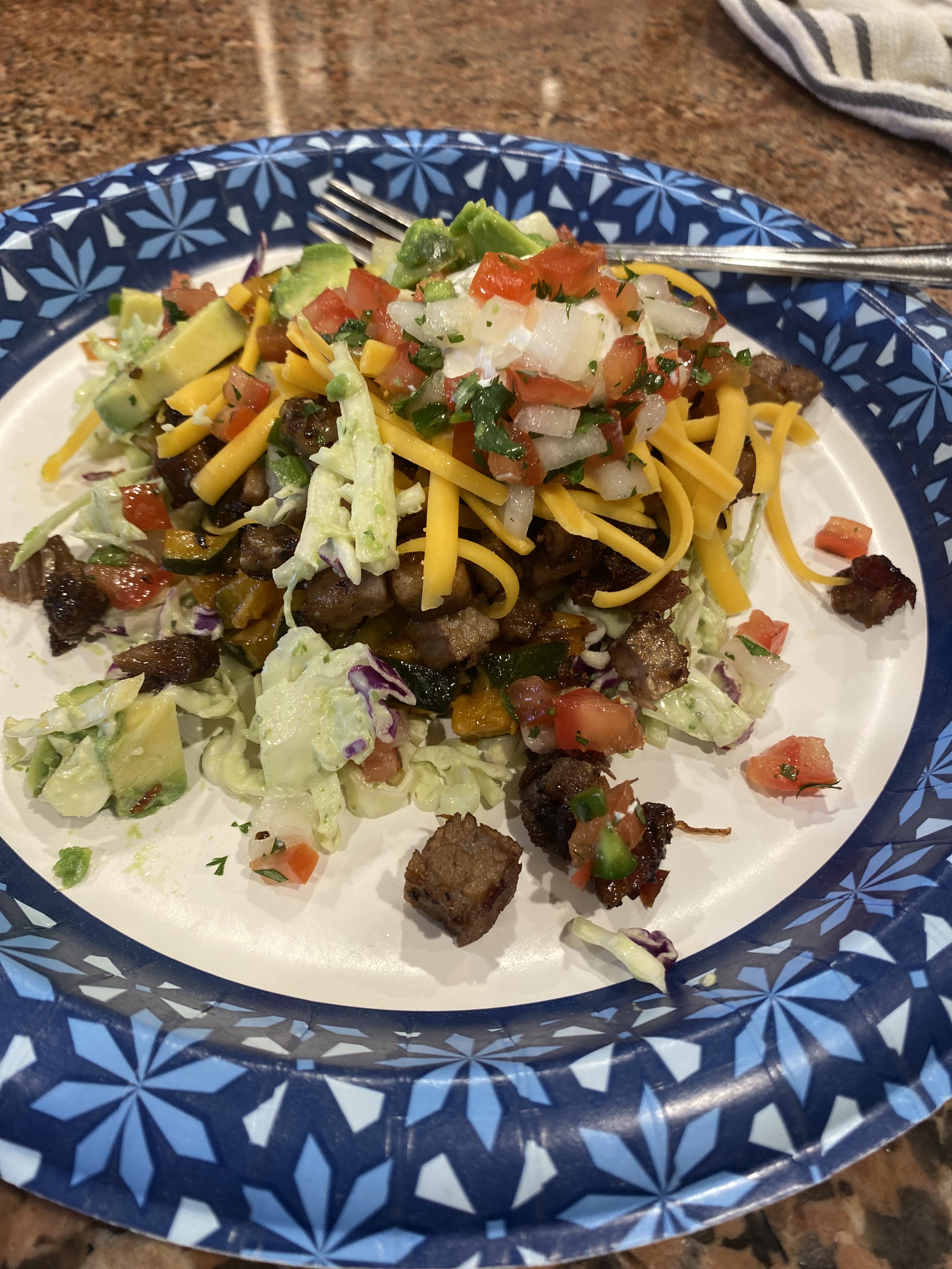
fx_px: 953
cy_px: 634
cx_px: 476
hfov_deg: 53.1
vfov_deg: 67.3
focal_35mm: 26
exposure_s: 1/60
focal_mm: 4.25
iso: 80
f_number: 1.8
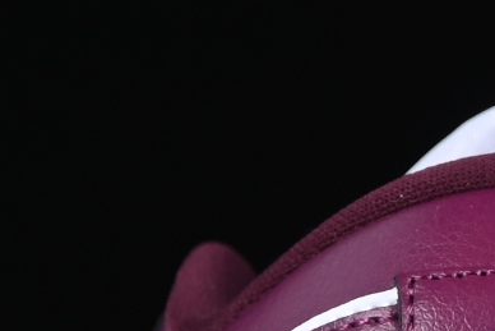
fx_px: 7400
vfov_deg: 2.6
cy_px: 263
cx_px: 916
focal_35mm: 538
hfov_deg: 3.8
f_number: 6.3
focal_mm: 50
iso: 160
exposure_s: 1/60
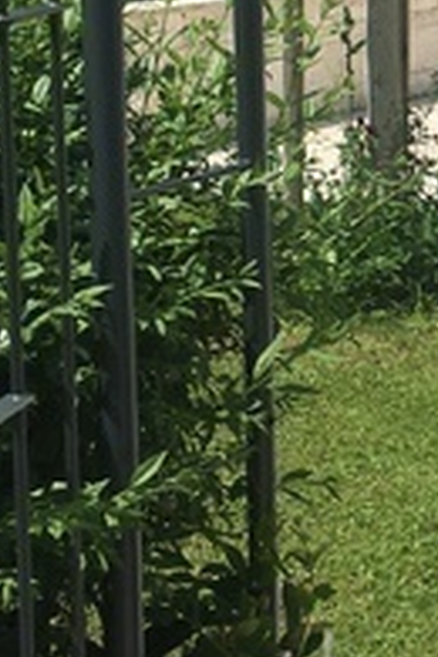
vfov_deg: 16.9
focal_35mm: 119
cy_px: 47
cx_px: 812
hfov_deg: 10.7
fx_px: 2172
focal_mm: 4.15
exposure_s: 1/2959
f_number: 2.2
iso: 25
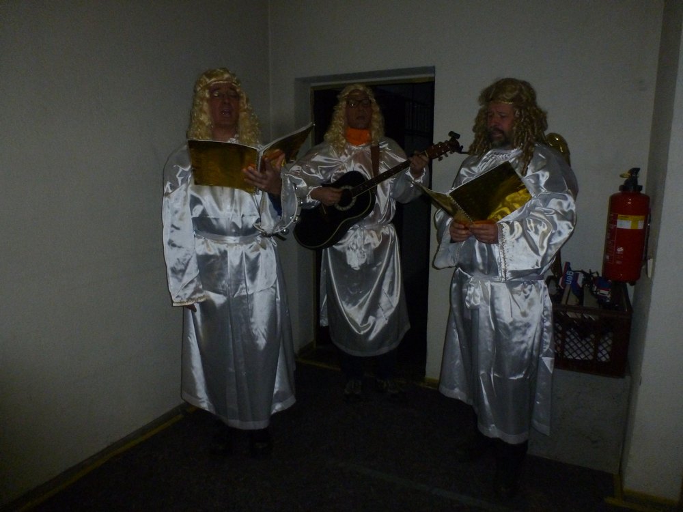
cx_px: 342
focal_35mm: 24
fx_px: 474
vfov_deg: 56.8
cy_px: 256
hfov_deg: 71.6
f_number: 3.3
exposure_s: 1/60
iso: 400
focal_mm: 4.3
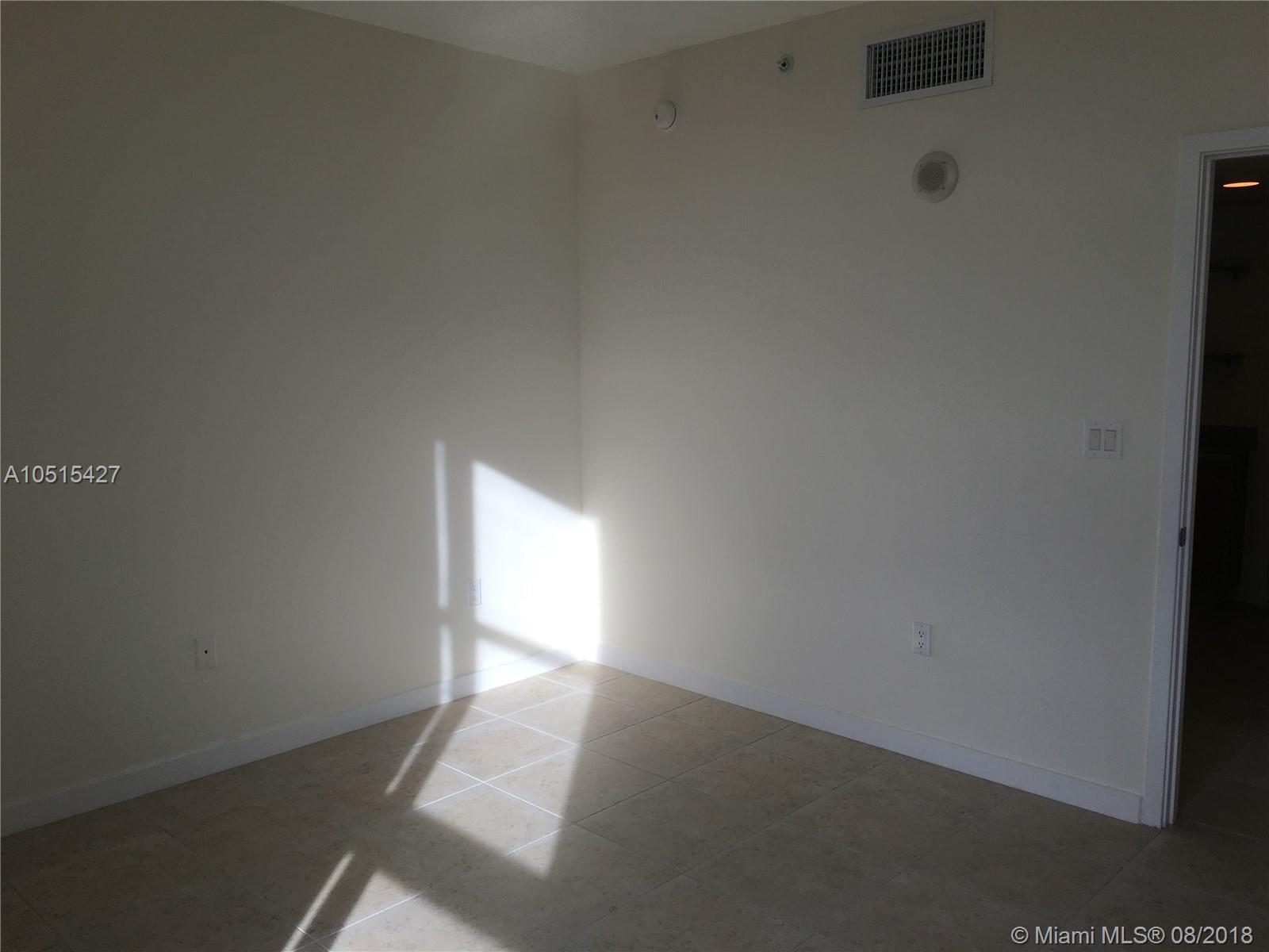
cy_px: 476
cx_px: 634
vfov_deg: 48.2
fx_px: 1063
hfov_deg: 61.7
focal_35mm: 29
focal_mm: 4.15
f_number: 2.2
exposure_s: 1/407
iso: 25
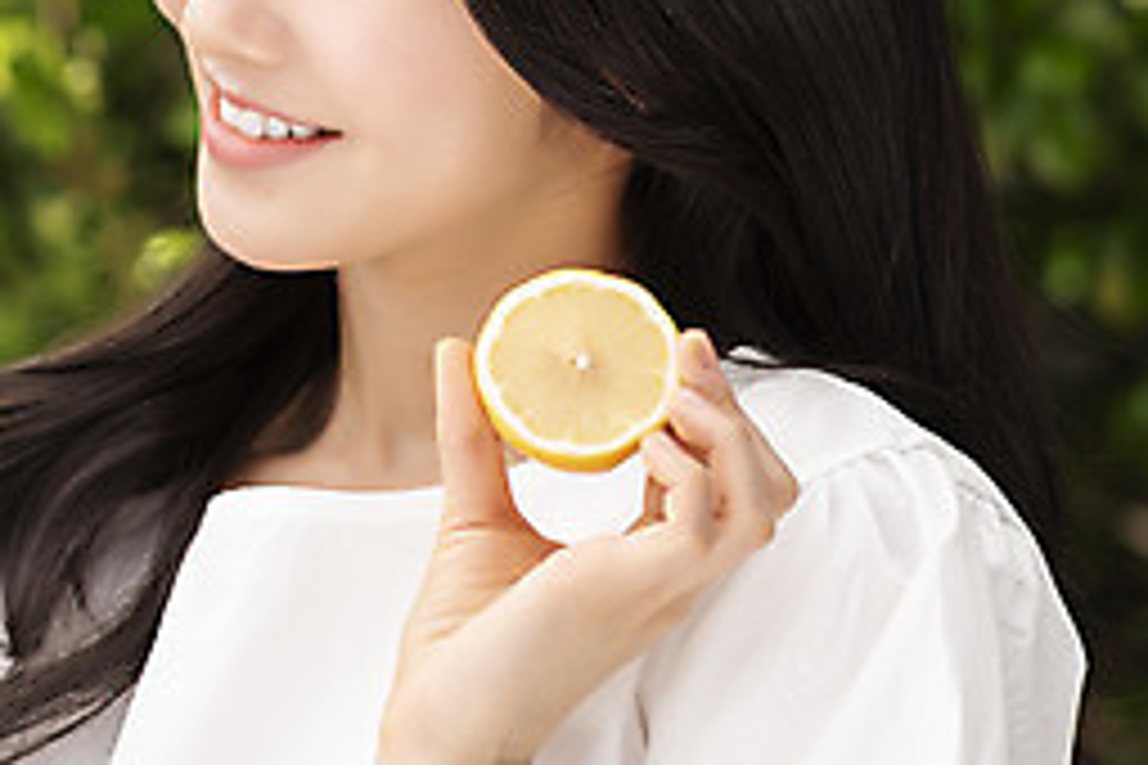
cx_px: 484
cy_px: 189
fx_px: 7876
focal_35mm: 247
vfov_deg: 5.6
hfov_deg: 8.3
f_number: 4
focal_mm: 105
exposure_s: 1/400
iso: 100
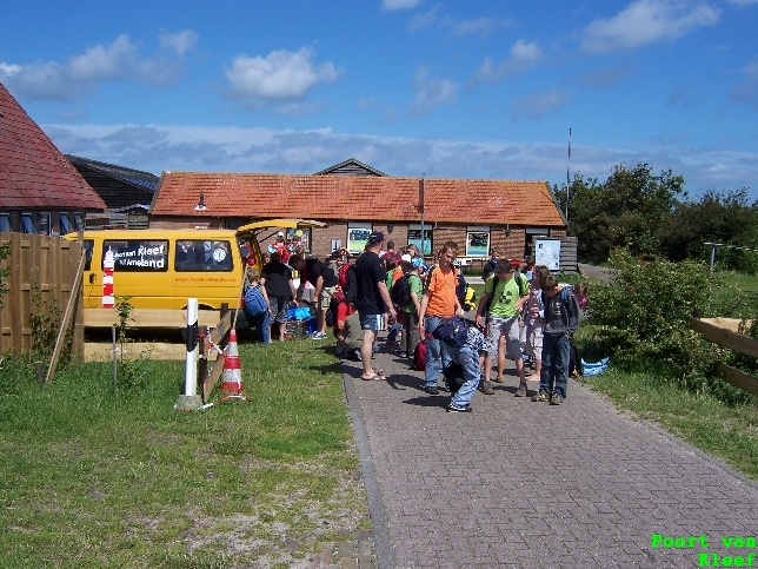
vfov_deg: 39.7
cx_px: 379
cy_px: 284
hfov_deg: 51.4
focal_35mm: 36
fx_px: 788
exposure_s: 1/800
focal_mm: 6.2
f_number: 4.5
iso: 80
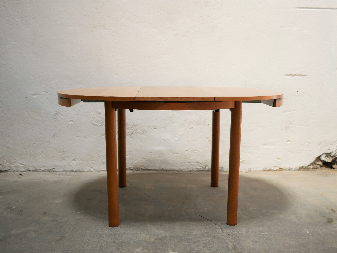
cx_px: 168
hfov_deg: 46.8
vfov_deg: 36.0
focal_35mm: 40
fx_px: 390
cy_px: 126
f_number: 1.7
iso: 250
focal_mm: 20
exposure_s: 1/60
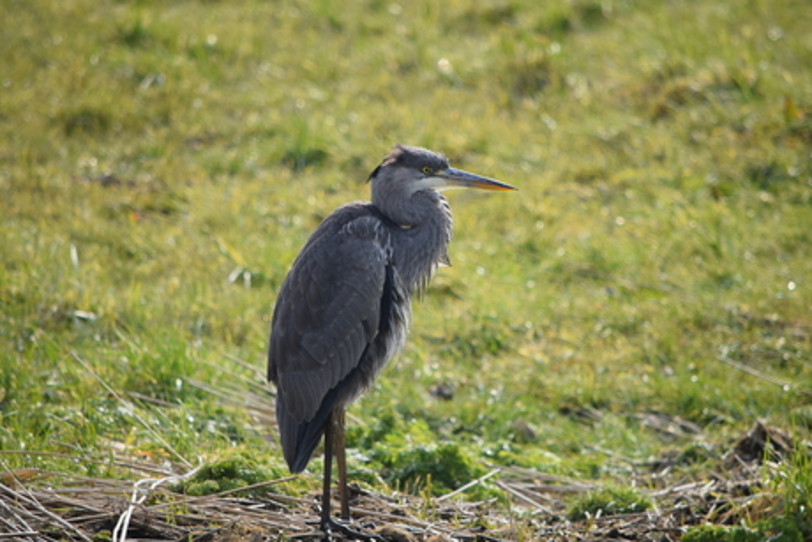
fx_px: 10153
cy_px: 271
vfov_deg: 3.1
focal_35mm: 450
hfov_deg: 4.6
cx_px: 406
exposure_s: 1/640
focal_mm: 300
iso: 200
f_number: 6.3
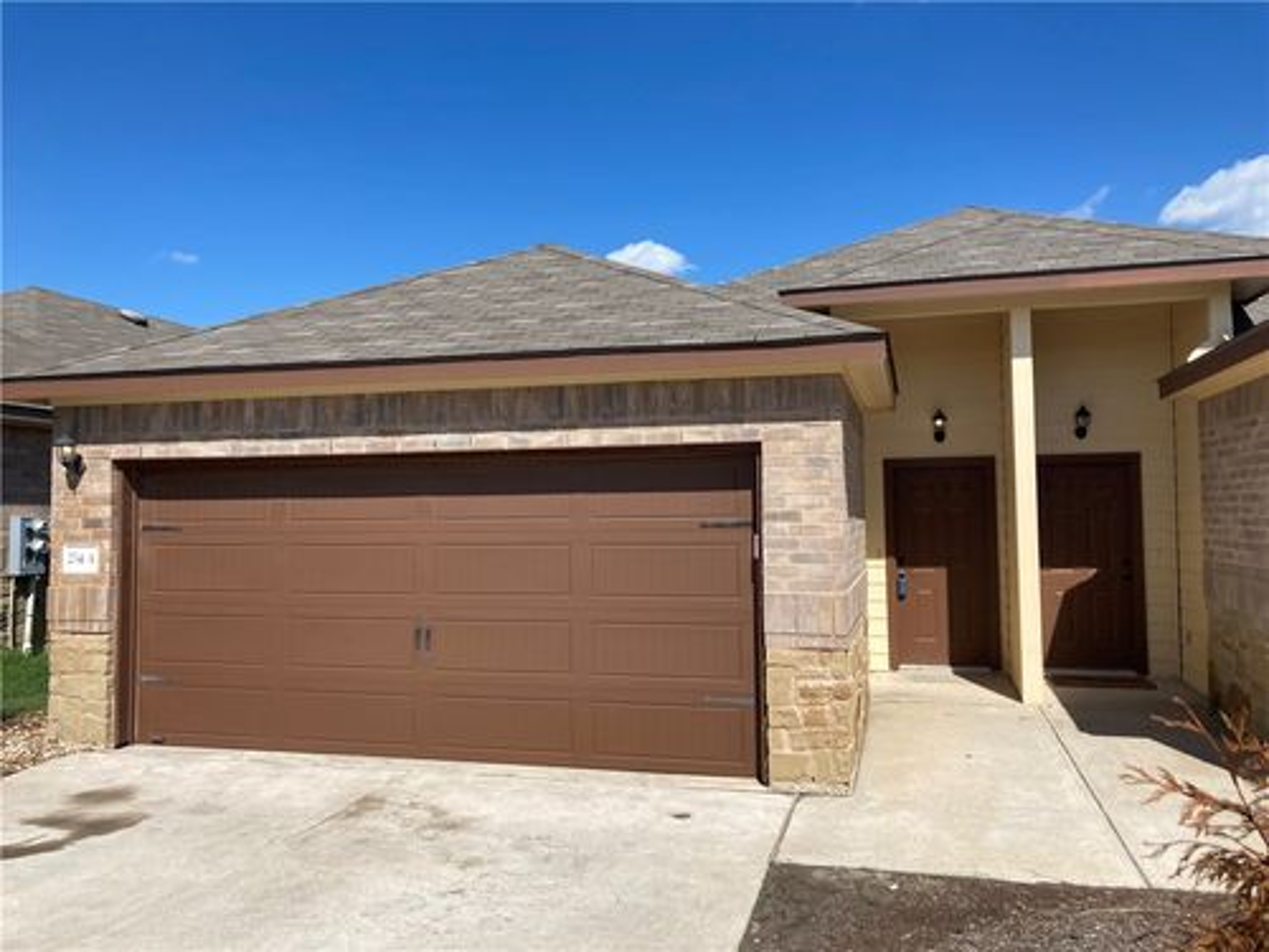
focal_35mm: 28
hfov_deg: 63.4
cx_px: 634
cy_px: 476
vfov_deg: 49.7
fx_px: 1026
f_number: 1.8
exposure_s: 1/2558
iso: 20
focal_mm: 3.99
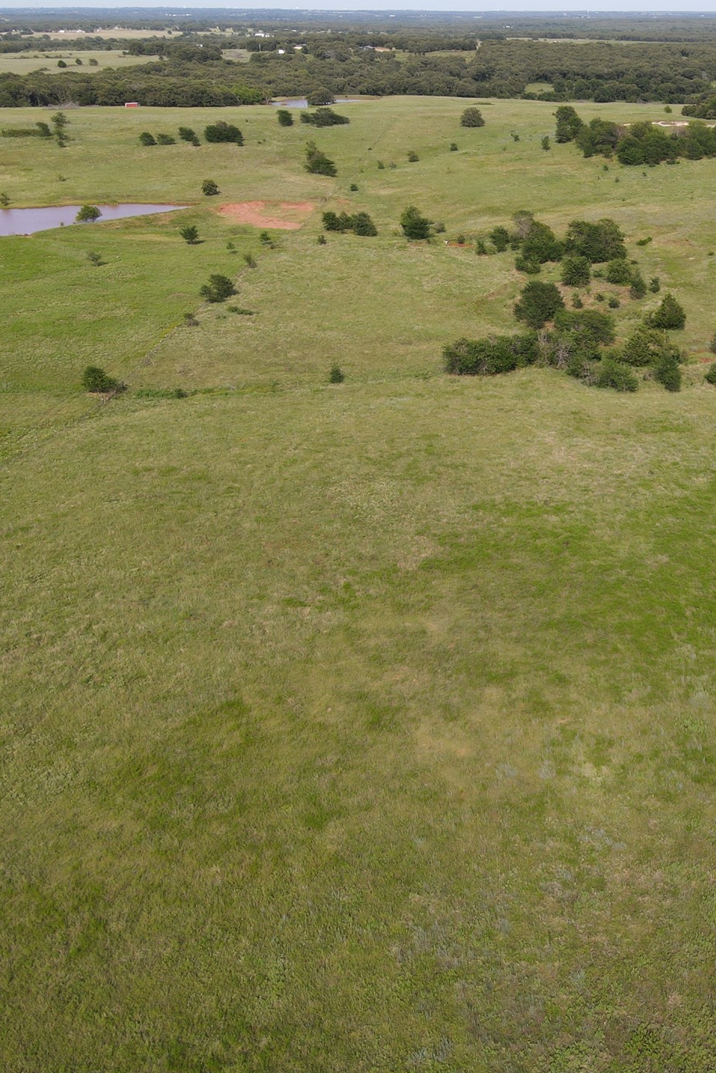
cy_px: 524
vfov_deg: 54.4
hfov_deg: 34.8
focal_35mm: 35
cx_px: 698
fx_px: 1044
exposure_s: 1/400
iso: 100
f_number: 2.8
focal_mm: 4.5
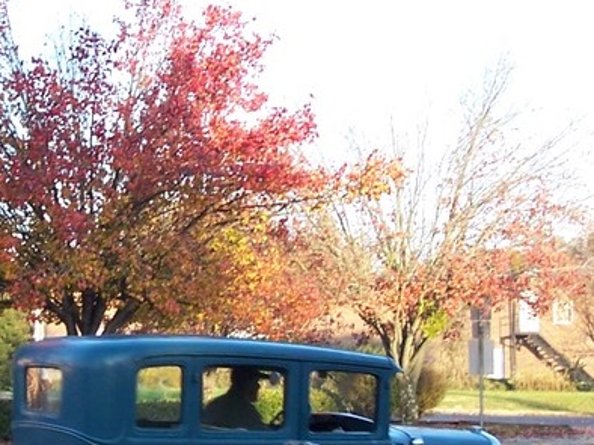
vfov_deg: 16.2
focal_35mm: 91
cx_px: 154
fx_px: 1561
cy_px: 252
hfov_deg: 21.4
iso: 80
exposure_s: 1/180
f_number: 2.8
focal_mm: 6
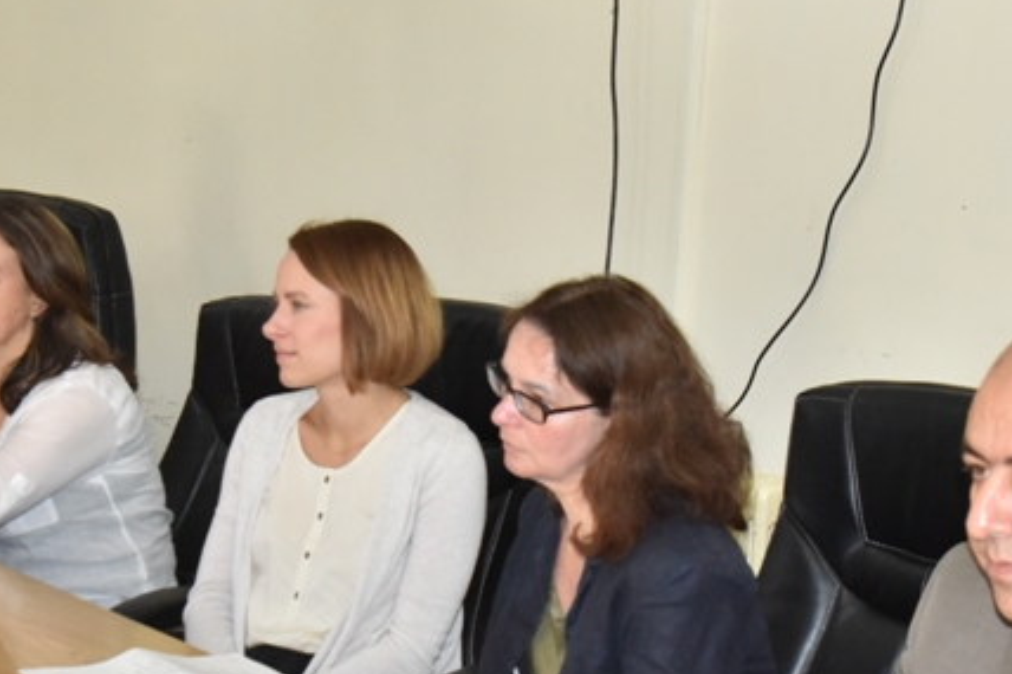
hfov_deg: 22.4
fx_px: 2557
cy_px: 493
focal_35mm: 91
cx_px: 409
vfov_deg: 15.0
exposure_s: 1/250
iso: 3200
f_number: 7.1
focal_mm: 38
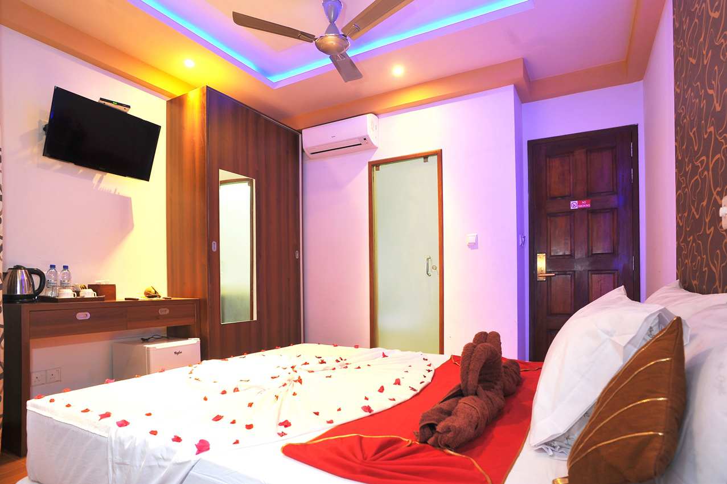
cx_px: 364
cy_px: 242
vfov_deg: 67.3
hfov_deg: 90.0
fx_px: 363
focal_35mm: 18
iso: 200
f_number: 8
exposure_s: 1.3
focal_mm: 18
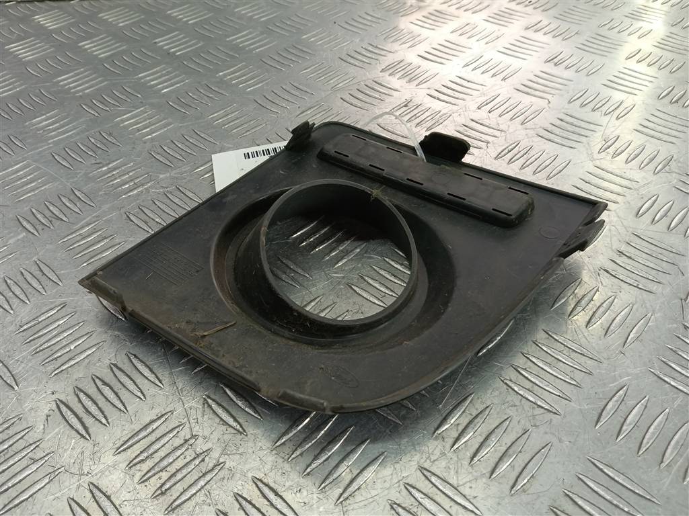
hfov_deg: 65.3
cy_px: 258
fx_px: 537
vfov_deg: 51.4
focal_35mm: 27
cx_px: 344
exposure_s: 1/50
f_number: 1.6
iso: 91
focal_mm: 4.11
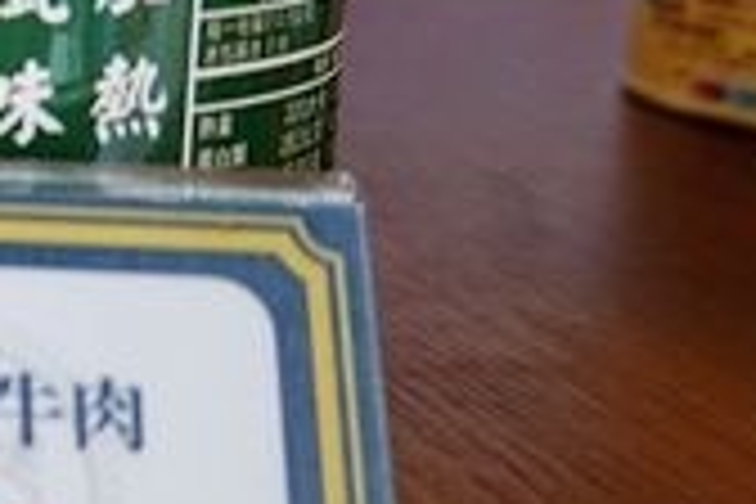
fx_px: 1953
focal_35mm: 93
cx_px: -558
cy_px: -83
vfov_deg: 14.3
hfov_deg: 18.0
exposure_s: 1/50
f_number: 2.8
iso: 125
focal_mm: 9
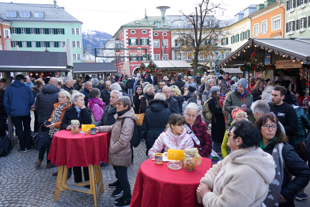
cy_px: 104
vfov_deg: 42.3
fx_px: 267
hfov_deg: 60.3
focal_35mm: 31
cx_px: 155
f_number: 5
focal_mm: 31
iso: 100
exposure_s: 1/80
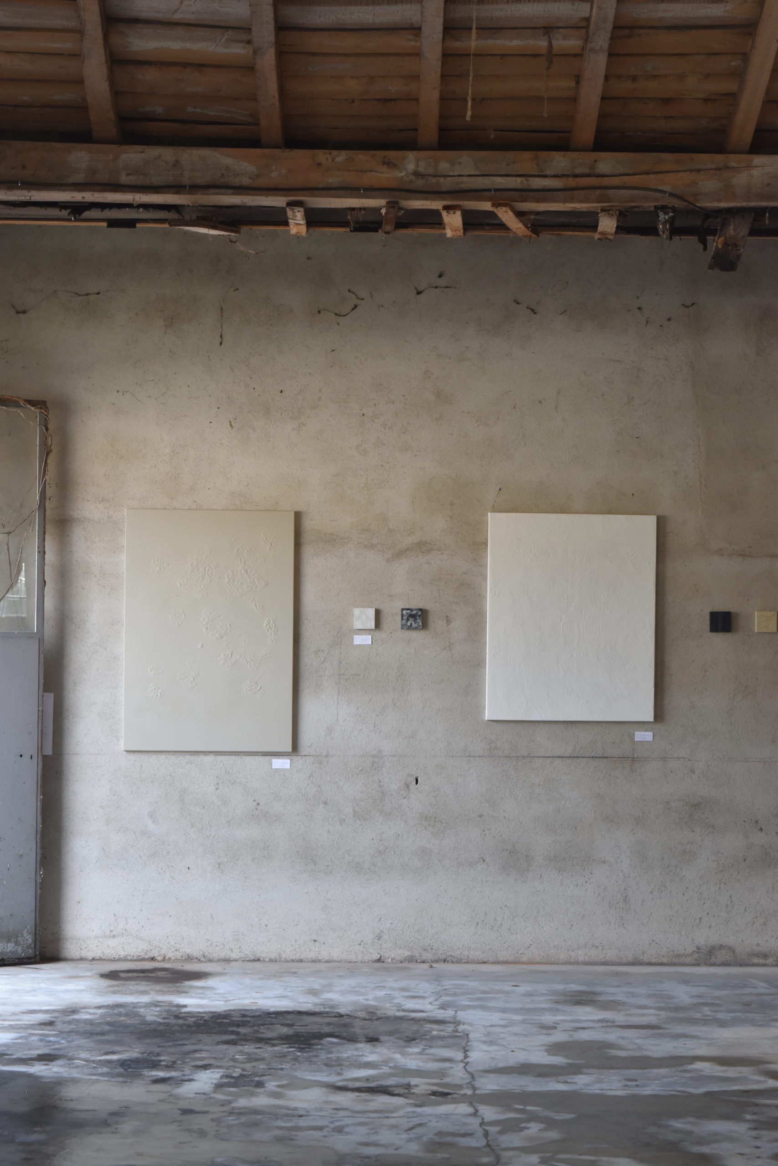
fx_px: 2528
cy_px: 583
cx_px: 389
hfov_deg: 17.5
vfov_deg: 26.0
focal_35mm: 78
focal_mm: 52
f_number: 5.6
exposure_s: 1/60
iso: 640
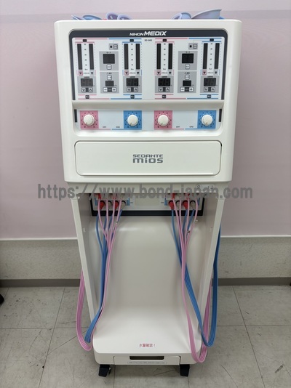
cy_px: 194
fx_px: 292
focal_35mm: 26
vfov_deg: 67.3
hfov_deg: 53.0
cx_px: 146
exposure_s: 1/130
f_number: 1.6
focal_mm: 5.96
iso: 32
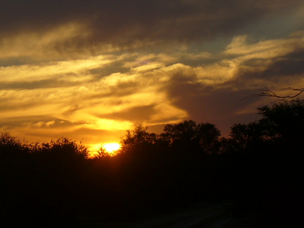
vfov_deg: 9.8
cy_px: 113
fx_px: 1326
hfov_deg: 13.1
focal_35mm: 151
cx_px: 129
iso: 80
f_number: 3.5
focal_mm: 17.2
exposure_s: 1/640
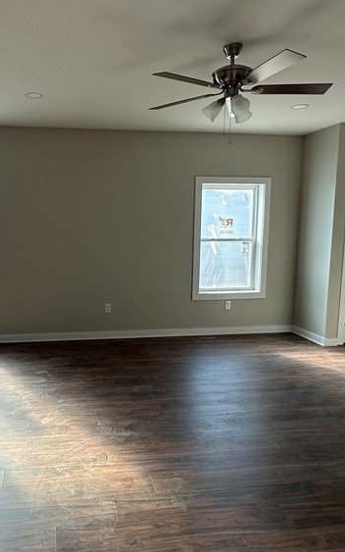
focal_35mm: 27
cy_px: 276
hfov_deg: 45.0
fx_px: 406
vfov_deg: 68.4
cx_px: 103
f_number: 2.2
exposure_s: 1/120
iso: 50
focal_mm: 2.22
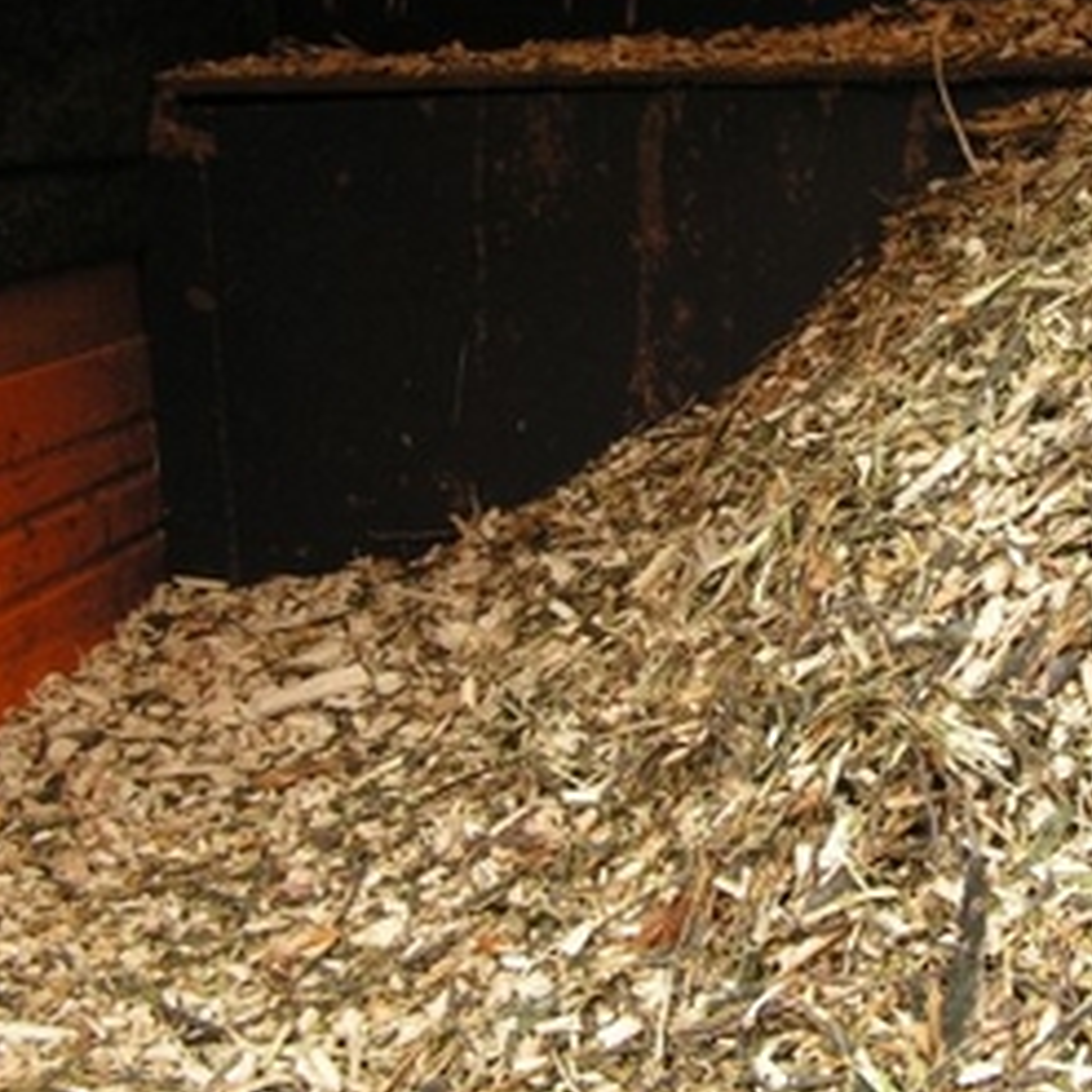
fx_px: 2427
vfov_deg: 25.3
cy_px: 466
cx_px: 862
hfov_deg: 25.0
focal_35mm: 68
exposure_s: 1/60
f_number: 3.2
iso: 50
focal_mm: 6.3
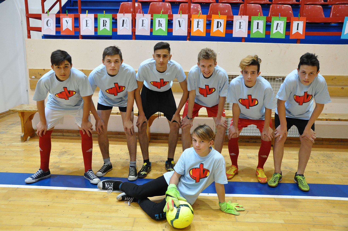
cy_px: 116
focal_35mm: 32
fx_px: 304
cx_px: 174
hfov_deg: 59.5
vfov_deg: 41.6
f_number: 5.6
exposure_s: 1/100
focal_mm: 21
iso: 2000
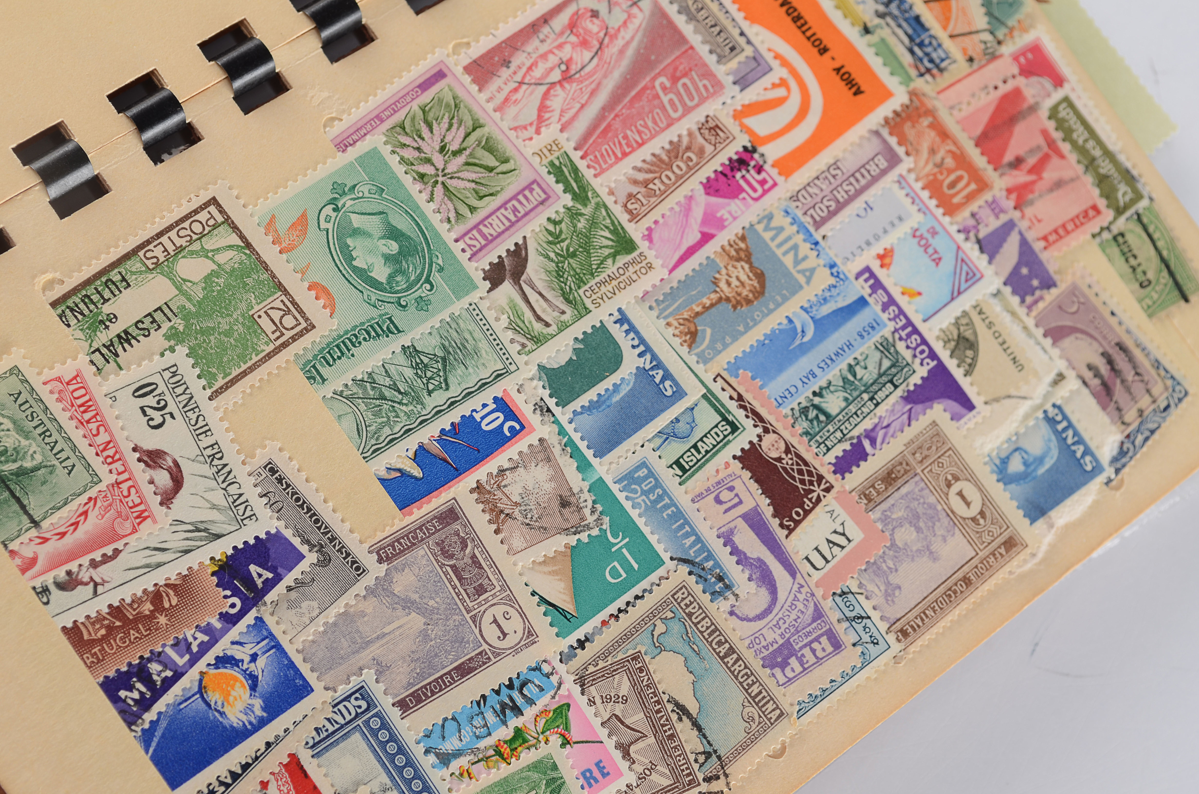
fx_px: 2742
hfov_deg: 24.7
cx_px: 600
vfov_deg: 16.5
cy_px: 397
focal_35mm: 82
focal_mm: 55
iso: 100
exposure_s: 1/80
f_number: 10
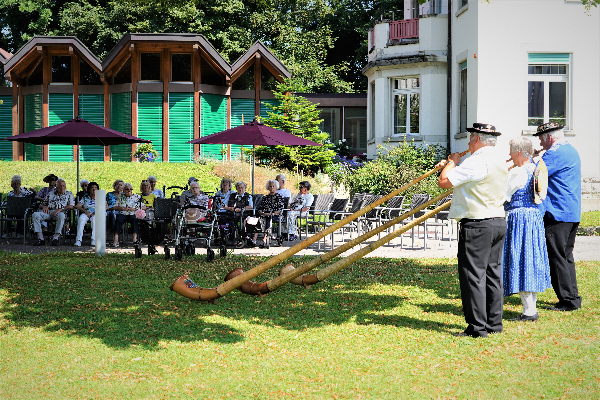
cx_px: 300
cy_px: 200
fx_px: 983
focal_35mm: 59
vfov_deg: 23.0
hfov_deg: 33.9
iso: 100
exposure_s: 1/160
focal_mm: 59
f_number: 6.3
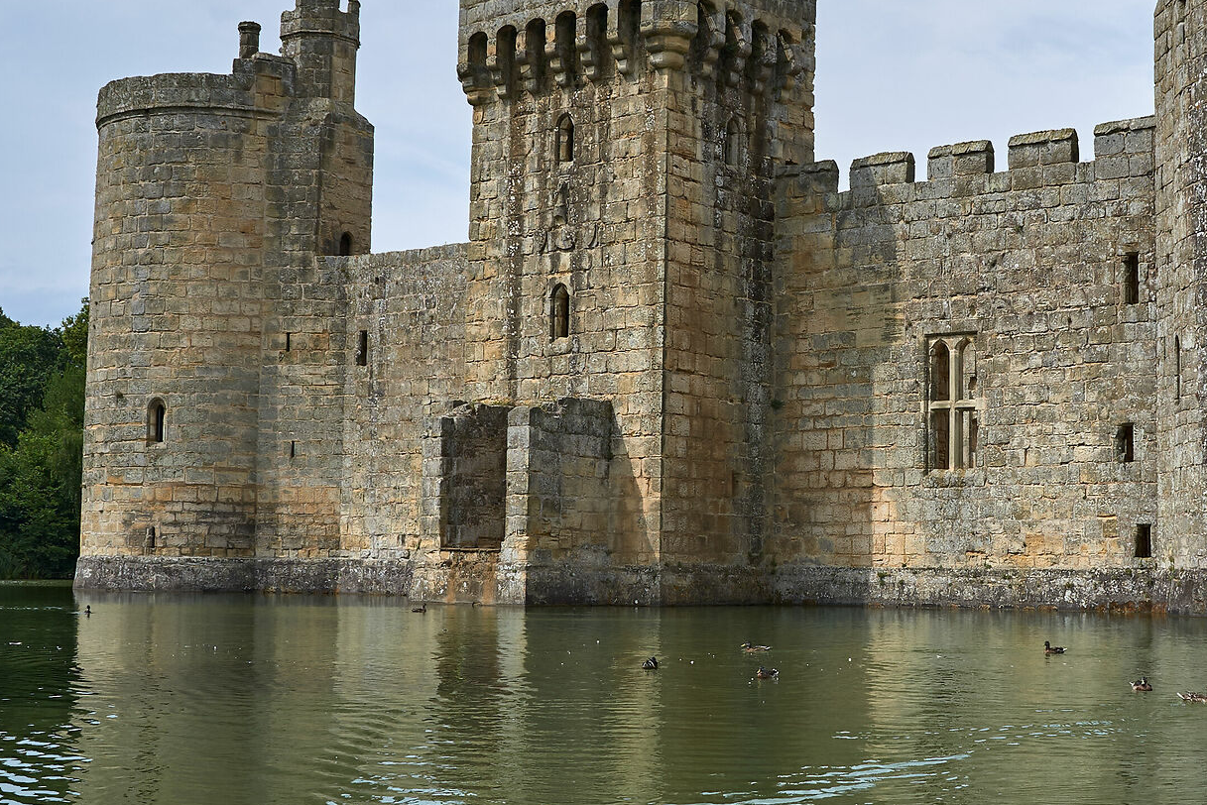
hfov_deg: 28.9
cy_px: 422
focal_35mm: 69
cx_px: 853
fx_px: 2314
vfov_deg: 19.7
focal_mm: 35
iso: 200
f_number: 11
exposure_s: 1/200
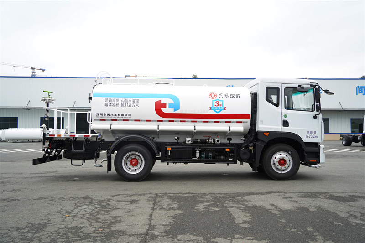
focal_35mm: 35
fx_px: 355
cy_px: 122
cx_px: 182
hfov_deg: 54.4
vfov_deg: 37.8
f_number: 4.5
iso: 160
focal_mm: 35
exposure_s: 1/320
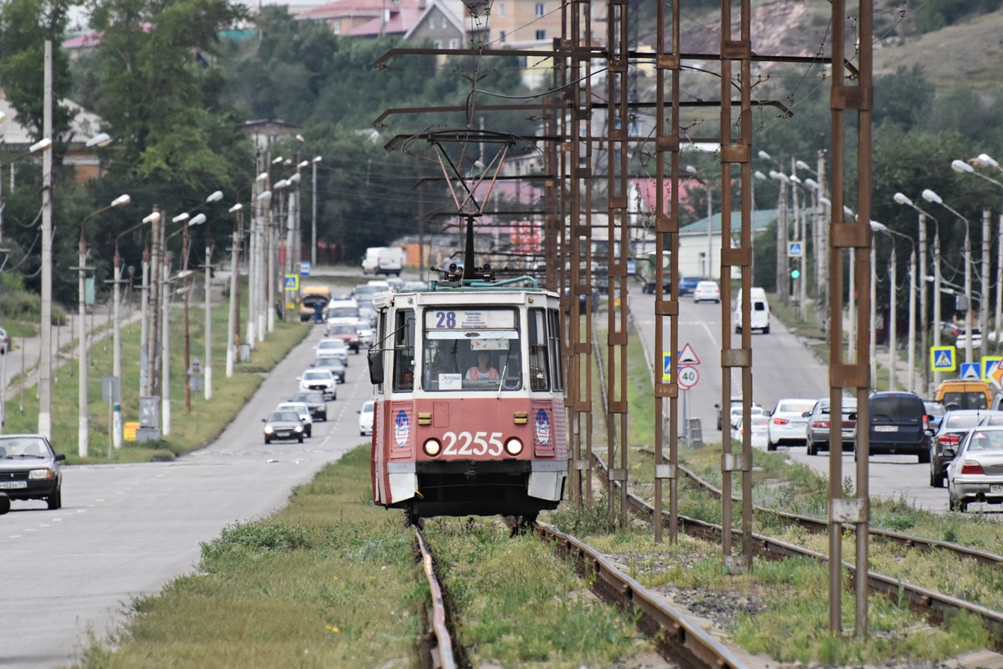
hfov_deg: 4.6
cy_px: 334
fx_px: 12537
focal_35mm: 450
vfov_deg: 3.1
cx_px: 502
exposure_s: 1/800
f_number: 7.1
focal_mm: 300
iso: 800
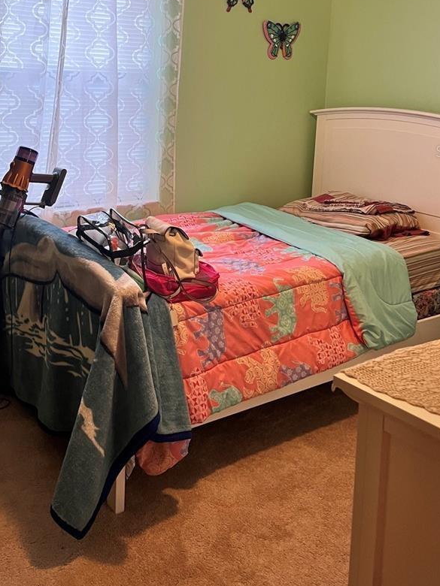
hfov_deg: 35.8
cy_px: 151
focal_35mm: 40
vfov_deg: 45.3
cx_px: 168
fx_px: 678
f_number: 1.5
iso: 100
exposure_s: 1/60
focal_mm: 5.7
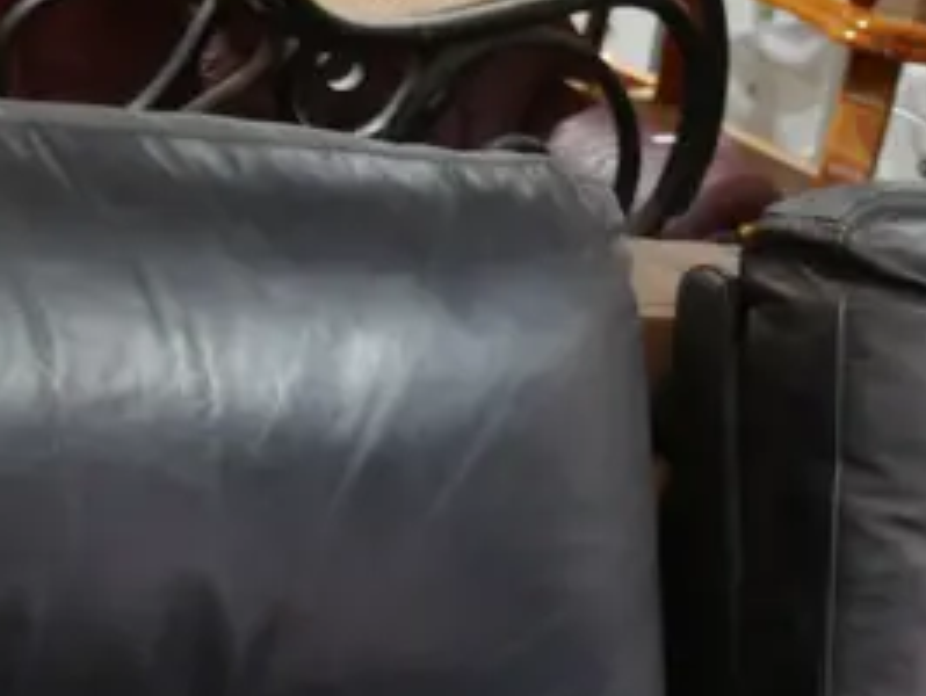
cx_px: 912
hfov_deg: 15.7
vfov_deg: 11.2
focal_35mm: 123
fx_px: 3293
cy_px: 1248
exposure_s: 1/60
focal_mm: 16
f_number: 3.6
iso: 500
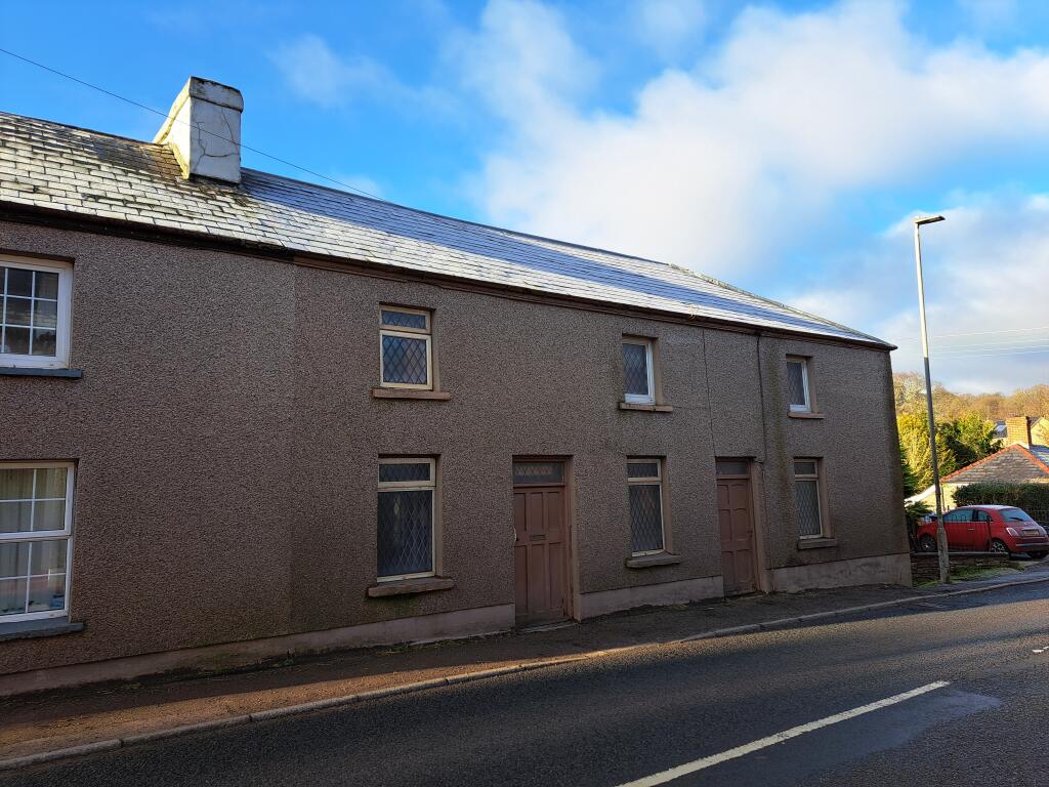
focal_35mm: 24
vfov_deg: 56.8
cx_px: 524
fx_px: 727
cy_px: 394
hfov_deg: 71.6
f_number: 1.8
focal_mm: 5.23
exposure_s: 1/481
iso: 50
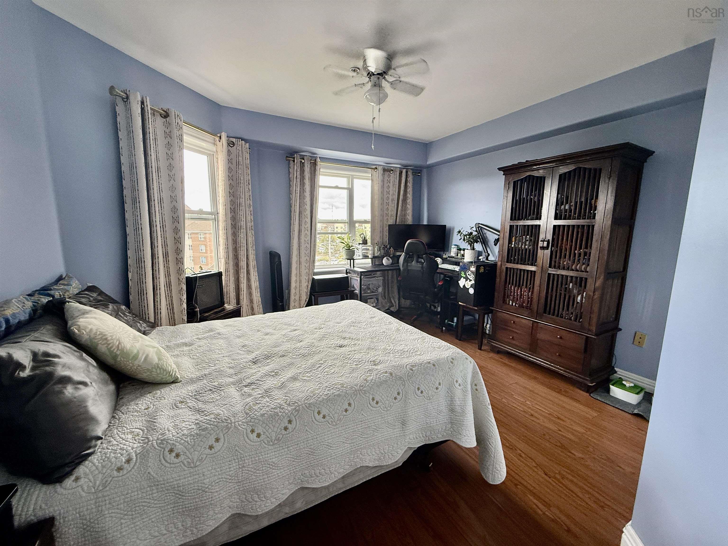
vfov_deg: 85.7
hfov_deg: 102.1
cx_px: 364
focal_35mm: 14
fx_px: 294
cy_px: 273
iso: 125
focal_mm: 2.22
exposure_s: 1/99
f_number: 2.2
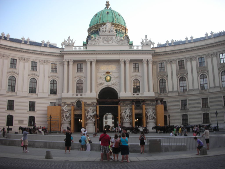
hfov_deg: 52.6
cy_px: 84
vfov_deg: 40.7
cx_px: 112
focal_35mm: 35
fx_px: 227
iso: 50
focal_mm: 5.8
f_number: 3
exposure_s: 1/34
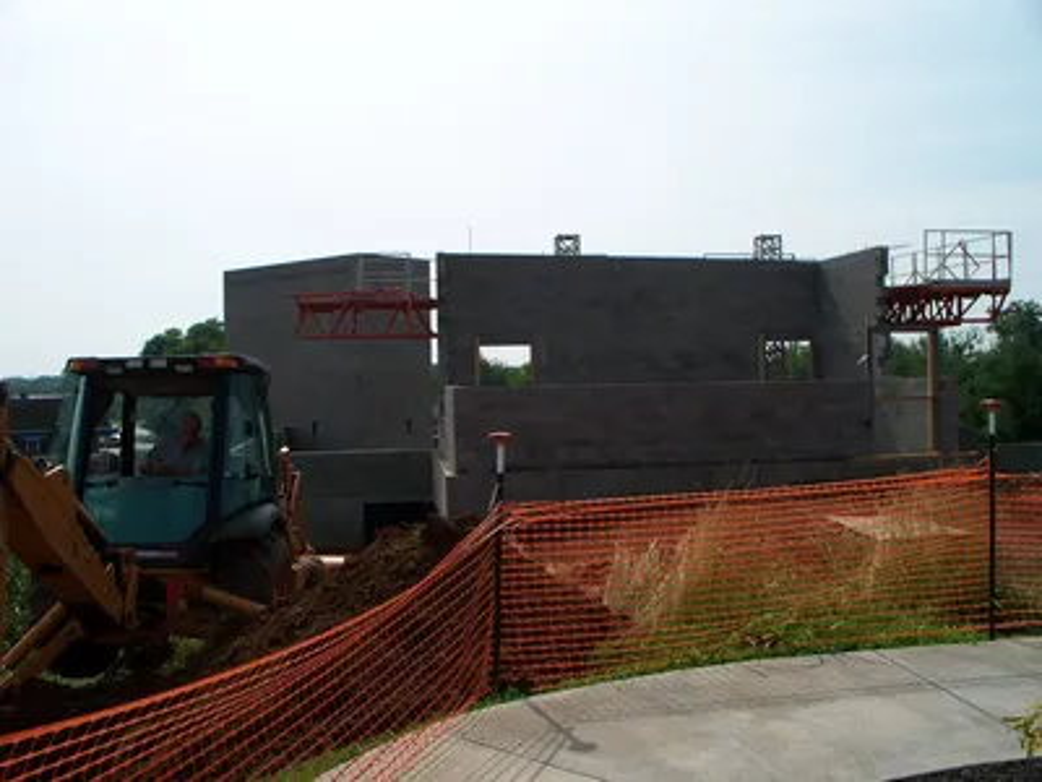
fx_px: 1084
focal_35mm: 36
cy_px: 391
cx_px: 521
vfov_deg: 39.7
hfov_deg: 51.4
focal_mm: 7.54
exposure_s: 1/500
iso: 64
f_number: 5
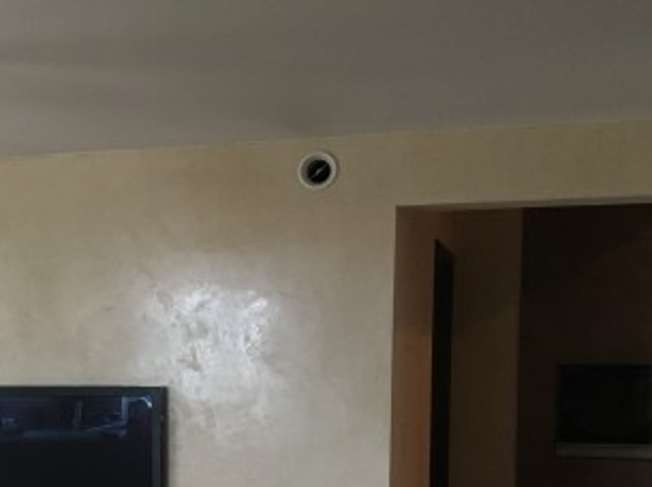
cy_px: 426
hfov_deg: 25.9
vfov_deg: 20.3
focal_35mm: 71
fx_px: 1336
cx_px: -17
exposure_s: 1/25
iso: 200
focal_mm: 4.15
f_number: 2.2
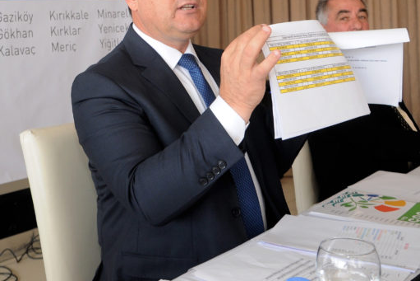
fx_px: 630
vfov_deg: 24.2
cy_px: 14
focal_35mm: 54
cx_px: 85
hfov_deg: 35.7
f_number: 4.5
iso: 400
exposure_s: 1/60
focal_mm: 18
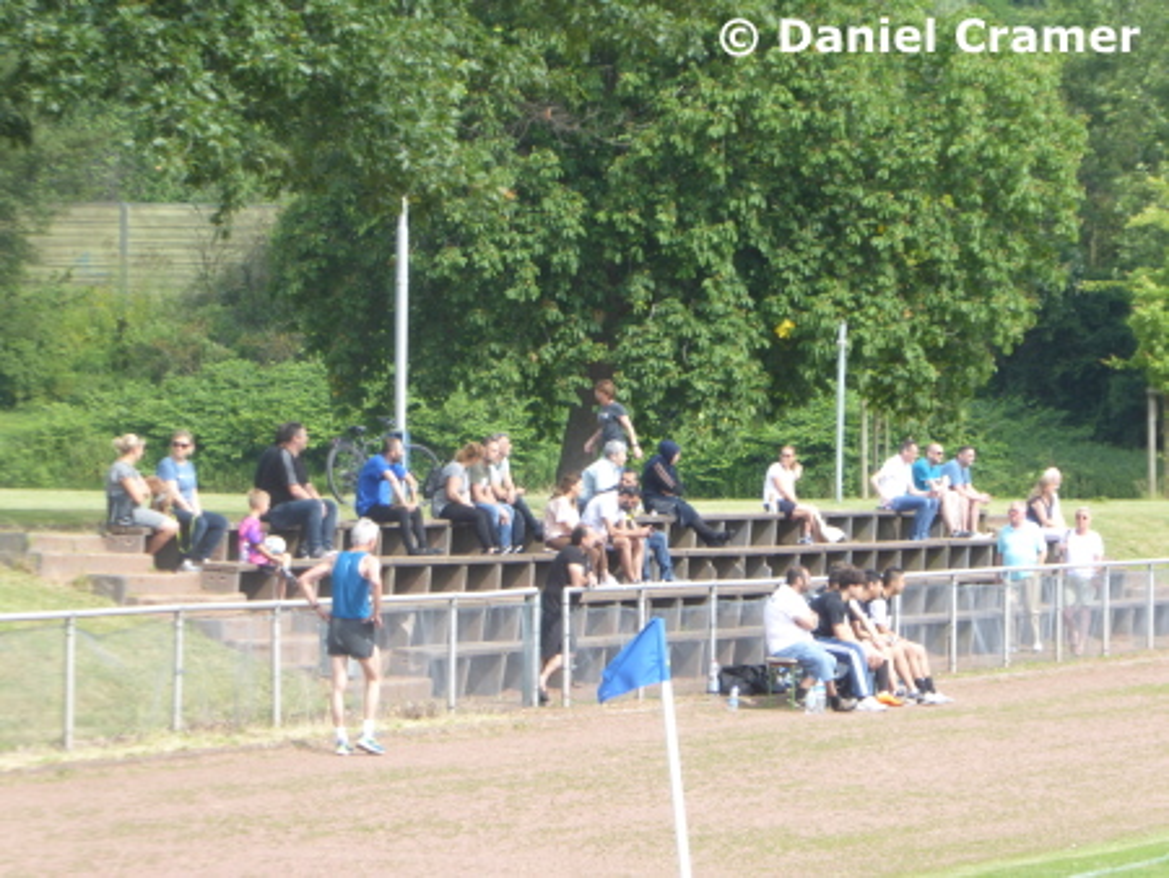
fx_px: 8954
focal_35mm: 265
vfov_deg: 5.6
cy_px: 439
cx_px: 584
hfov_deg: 7.5
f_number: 5.6
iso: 100
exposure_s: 1/80
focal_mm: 47.5
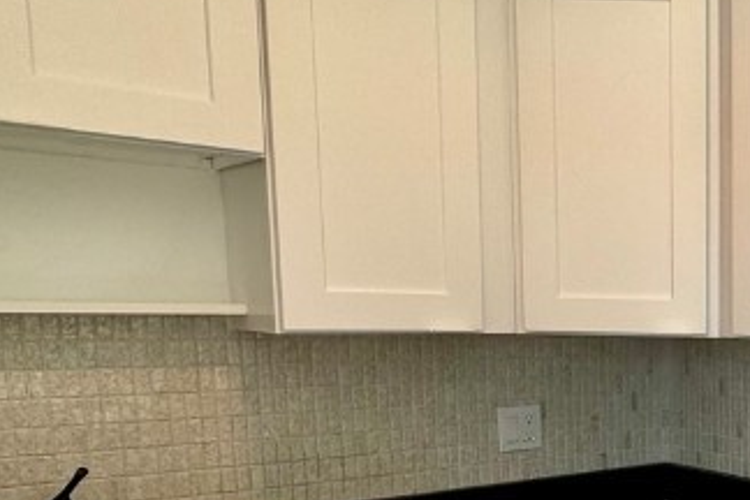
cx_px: 850
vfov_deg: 28.2
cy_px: 447
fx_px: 958
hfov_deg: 35.6
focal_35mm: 46
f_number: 2.2
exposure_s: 1/120
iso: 50
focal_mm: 2.22
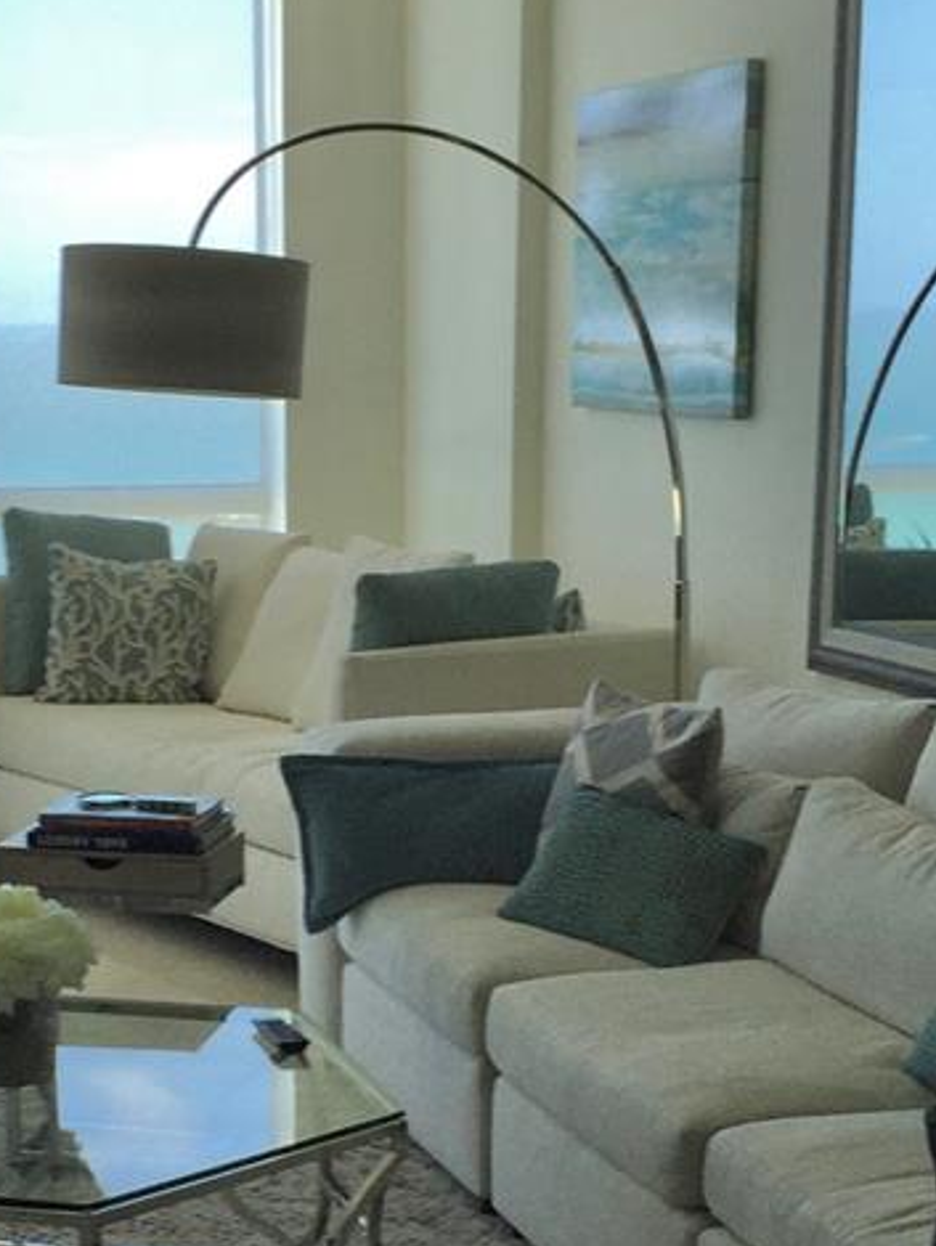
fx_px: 2665
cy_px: 1023
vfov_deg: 25.8
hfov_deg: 19.8
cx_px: 308
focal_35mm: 74
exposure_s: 1/60
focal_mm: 4.15
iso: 40
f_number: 2.2
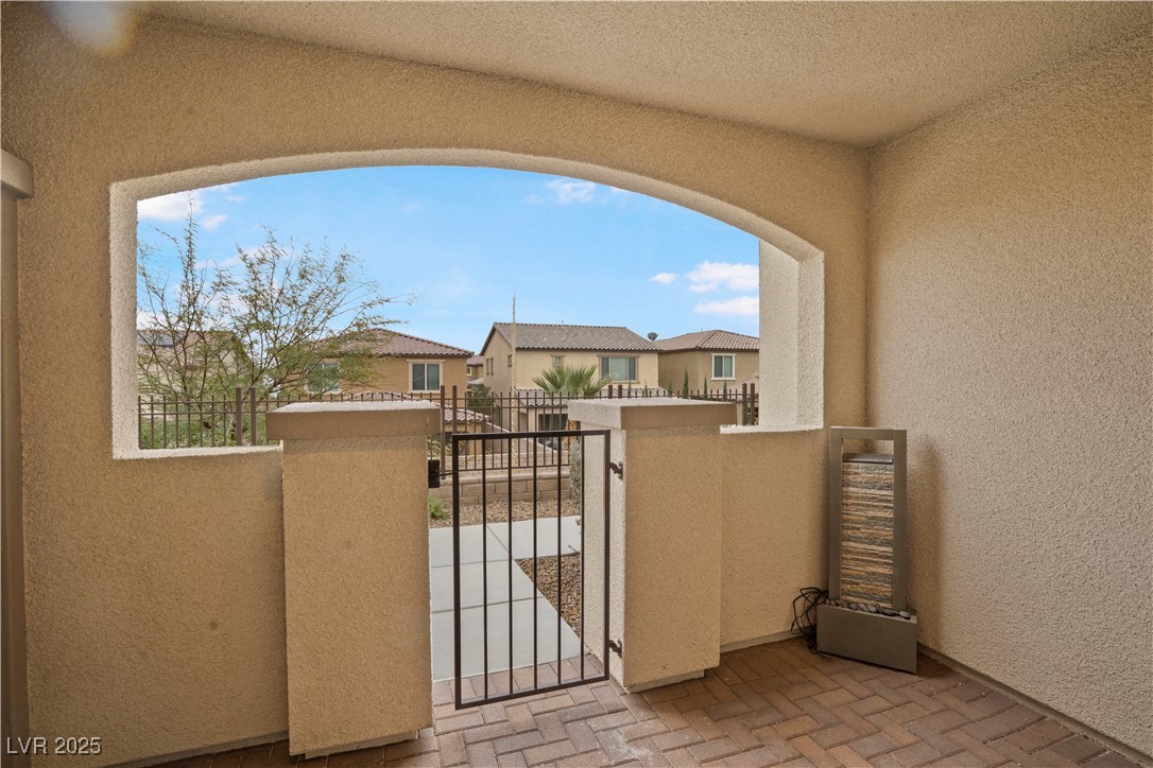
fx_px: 512
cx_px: 576
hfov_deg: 96.7
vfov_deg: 73.7
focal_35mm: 16
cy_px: 384
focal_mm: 16
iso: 500
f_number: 10
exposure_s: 1/13
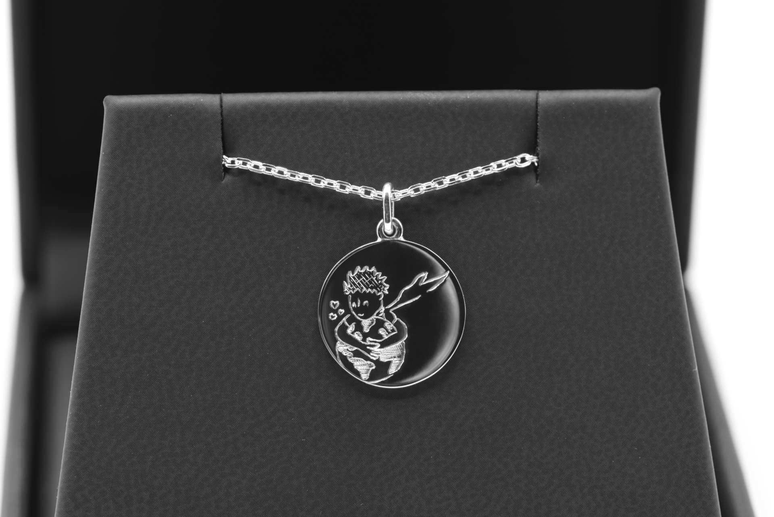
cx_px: 387
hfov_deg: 13.0
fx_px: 3388
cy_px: 258
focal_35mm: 158
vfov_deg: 8.7
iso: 100
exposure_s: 1/20
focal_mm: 105
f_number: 9
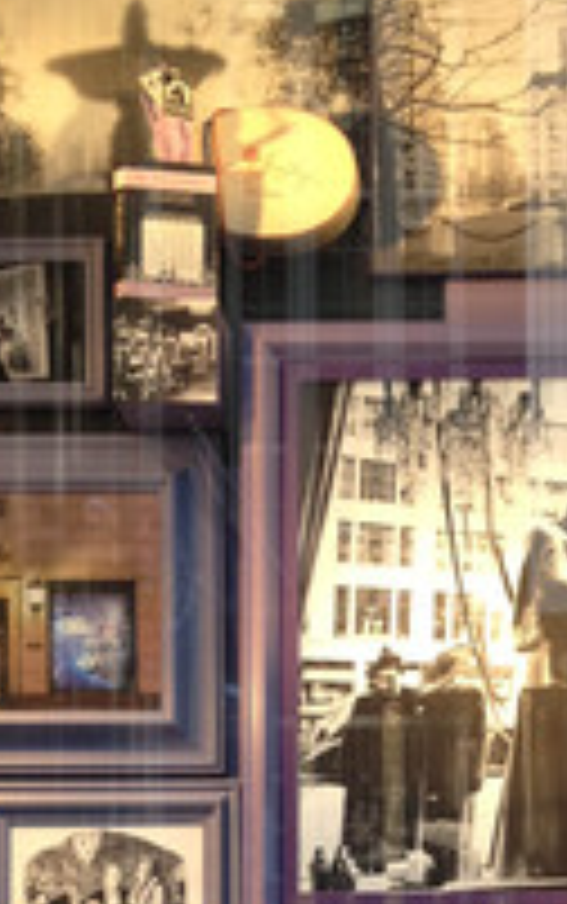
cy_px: 956
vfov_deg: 20.7
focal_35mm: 96
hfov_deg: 13.6
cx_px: 452
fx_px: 2368
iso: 80
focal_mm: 4.28
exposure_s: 1/60
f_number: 2.4
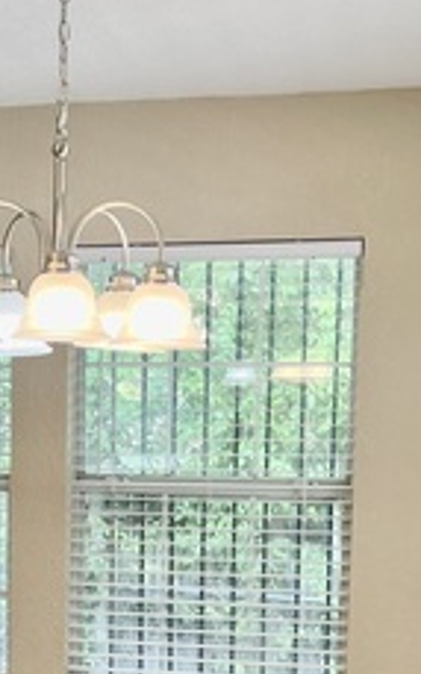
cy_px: 597
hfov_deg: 17.4
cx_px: 47
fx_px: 1359
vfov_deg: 27.0
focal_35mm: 74
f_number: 1.6
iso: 64
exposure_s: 1/120
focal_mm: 5.1
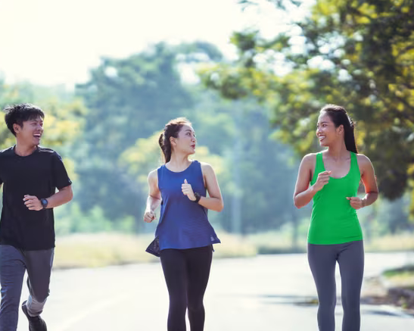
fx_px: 1874
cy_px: 165
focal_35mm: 153
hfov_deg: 12.6
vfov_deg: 10.1
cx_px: 191
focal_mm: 135
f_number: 1.8
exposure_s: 1/4000
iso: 160
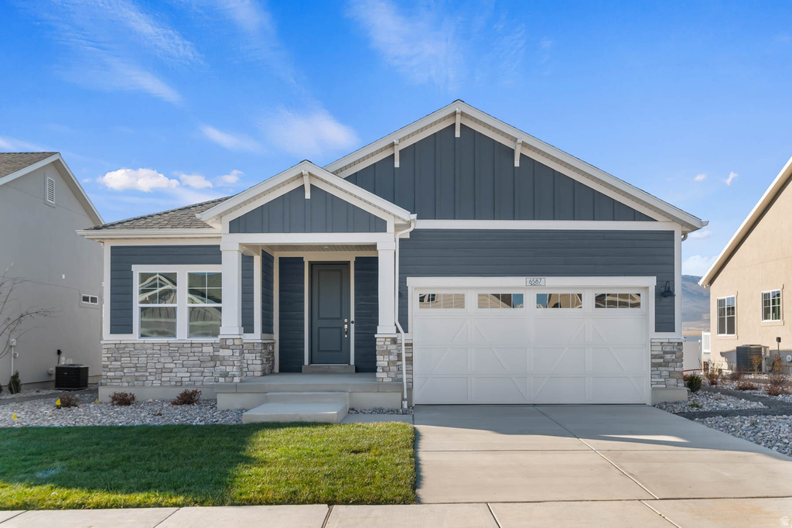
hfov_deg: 61.9
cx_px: 396
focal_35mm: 30
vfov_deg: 43.6
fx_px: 660
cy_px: 264
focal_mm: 30
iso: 320
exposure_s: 1/125
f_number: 8
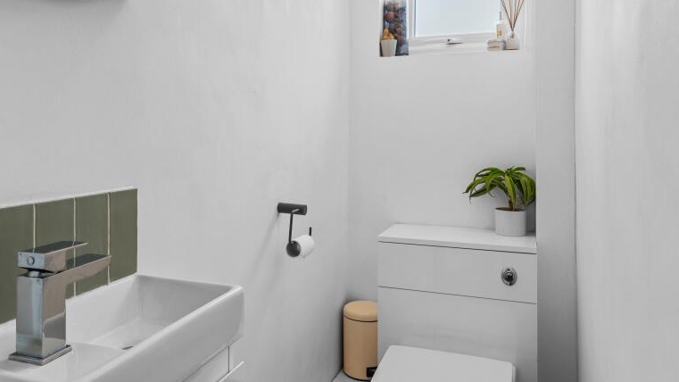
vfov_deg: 37.3
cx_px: 283
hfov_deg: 62.2
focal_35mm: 31
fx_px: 558
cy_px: 125
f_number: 8
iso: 400
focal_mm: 21
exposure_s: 1/8
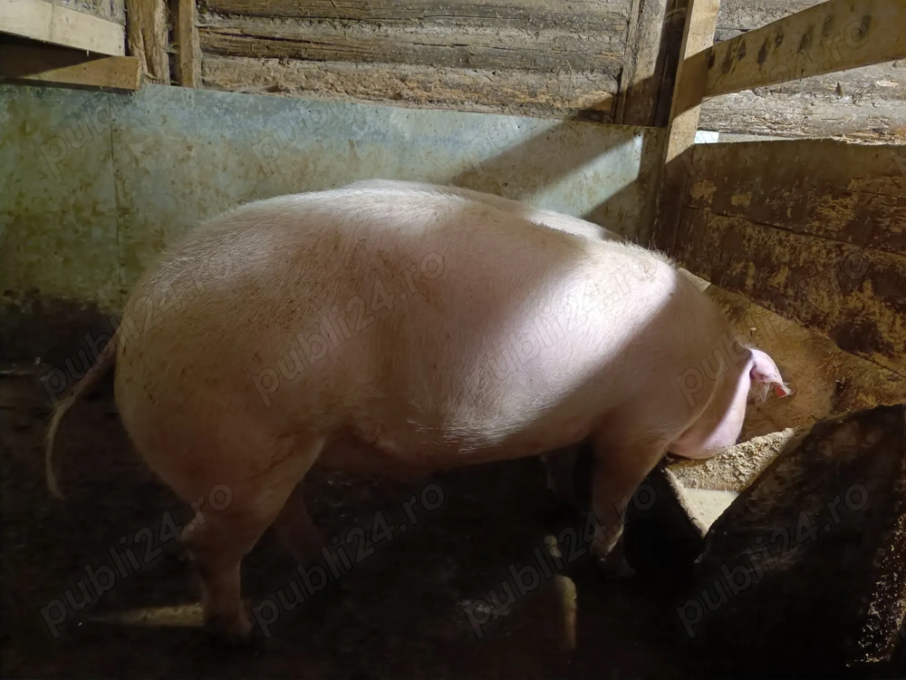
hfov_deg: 71.6
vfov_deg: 56.8
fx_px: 628
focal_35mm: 24
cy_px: 340
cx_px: 453
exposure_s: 1/25
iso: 4259
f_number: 1.65
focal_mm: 6.14
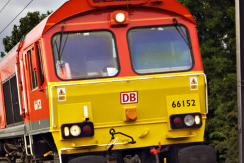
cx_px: 20
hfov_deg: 16.3
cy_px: 69
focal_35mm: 124
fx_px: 841
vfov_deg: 11.1
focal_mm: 32
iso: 200
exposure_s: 1/80
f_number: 9
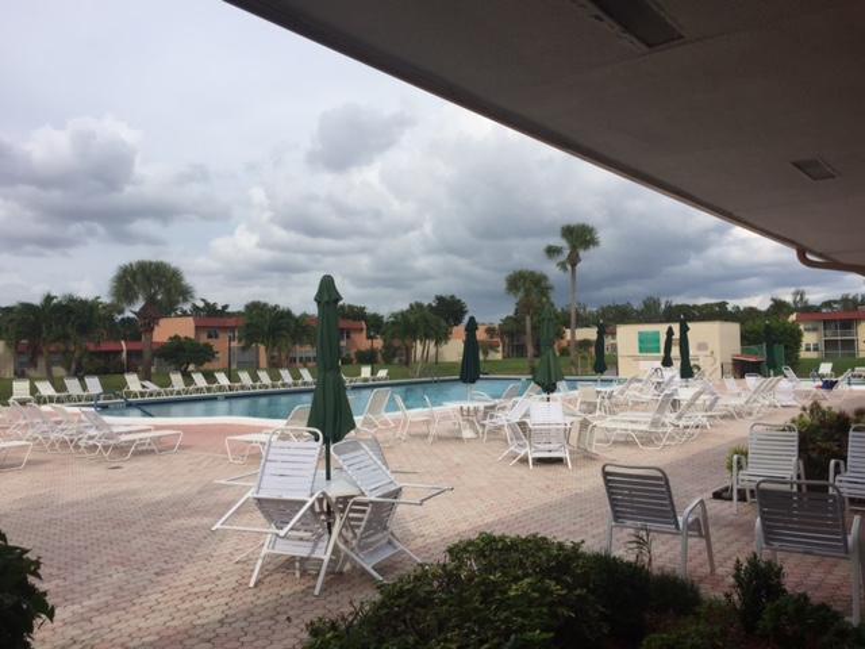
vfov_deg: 48.2
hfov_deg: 61.7
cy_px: 324
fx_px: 725
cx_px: 432
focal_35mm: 29
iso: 32
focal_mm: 4.15
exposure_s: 1/2475
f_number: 2.2
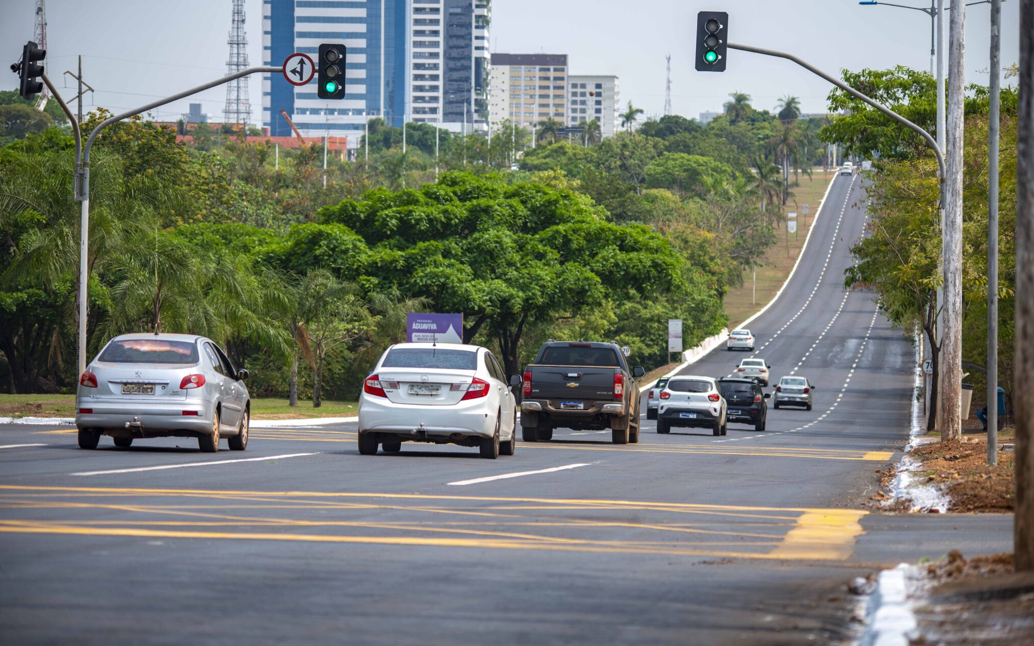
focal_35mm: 154
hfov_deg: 13.6
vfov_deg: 8.5
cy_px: 326
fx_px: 4339
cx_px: 518
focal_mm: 150
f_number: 16
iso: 100
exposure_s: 1/500
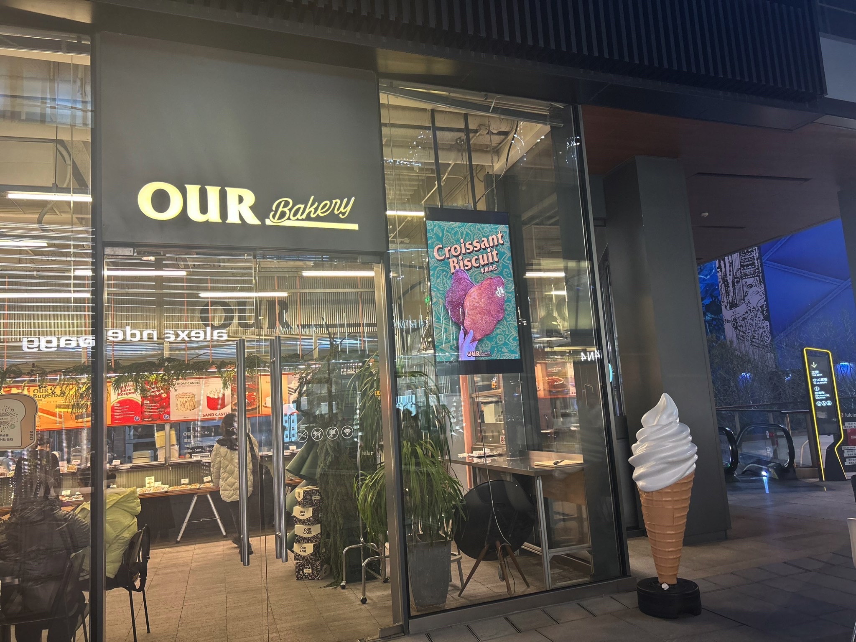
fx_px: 643
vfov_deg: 53.1
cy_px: 321
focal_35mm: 26
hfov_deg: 67.3
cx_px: 428
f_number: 1.5
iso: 125
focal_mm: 5.7
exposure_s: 1/50
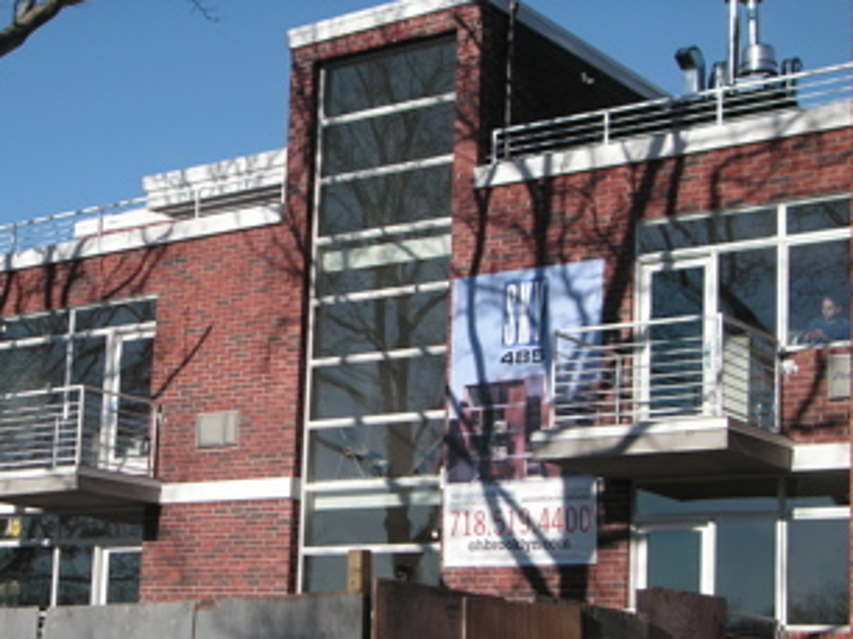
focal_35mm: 72
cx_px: 348
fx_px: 1773
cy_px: 400
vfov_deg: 20.4
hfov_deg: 27.0
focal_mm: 8.2
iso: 50
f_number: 3.6
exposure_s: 1/750
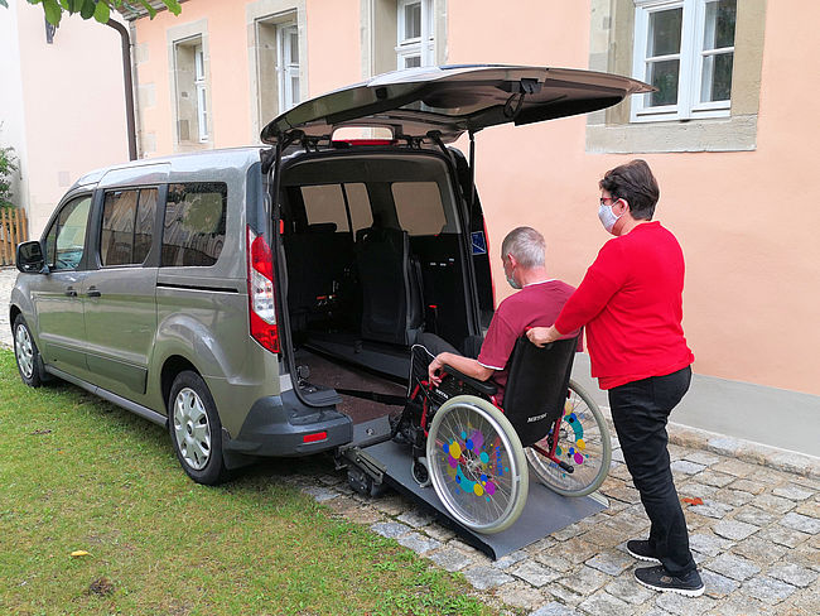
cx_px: 410
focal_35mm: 34
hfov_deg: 53.9
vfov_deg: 41.8
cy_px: 308
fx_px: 806
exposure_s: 1/319
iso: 50
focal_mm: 3.95
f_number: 1.8
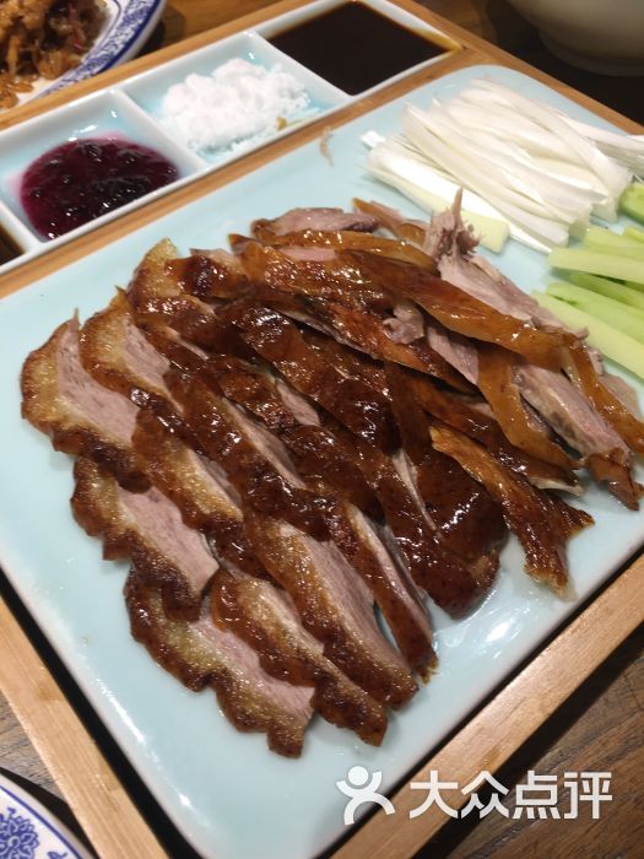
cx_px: 322
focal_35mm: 29
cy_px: 430
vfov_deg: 61.7
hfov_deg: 48.2
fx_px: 719
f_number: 2.2
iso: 25
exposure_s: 1/50
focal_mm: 4.15
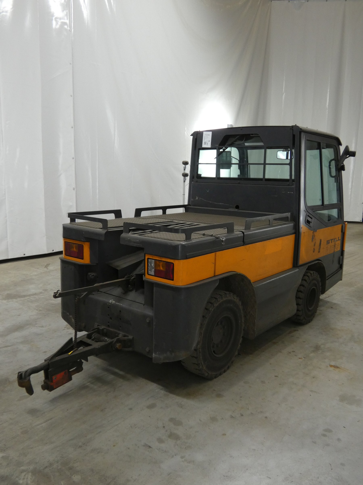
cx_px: 182
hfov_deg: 46.8
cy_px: 242
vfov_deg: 60.0
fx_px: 419
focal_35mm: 30
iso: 250
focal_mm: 5.3
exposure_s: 1/80
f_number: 3.3
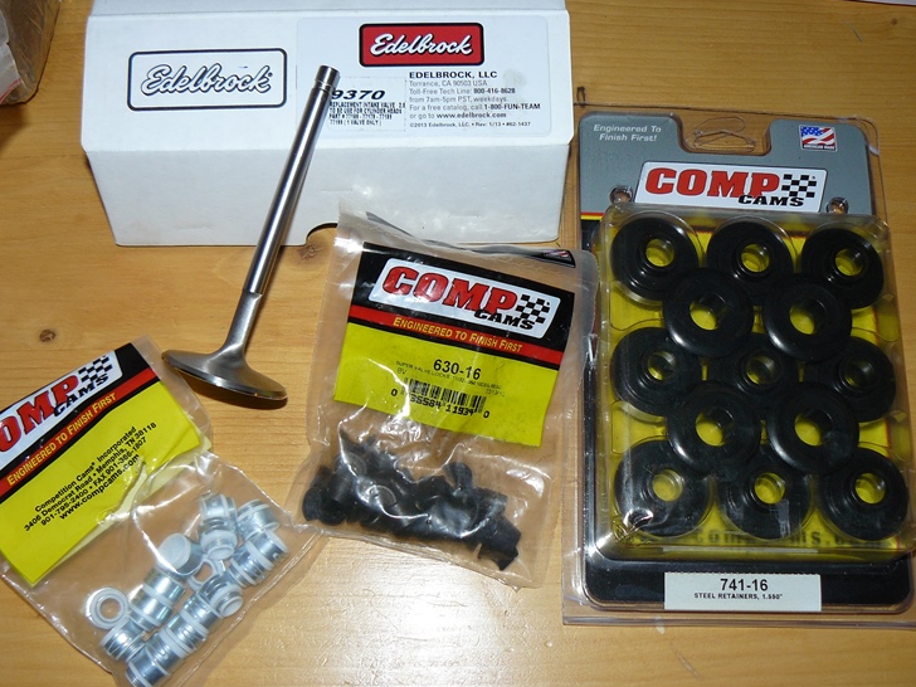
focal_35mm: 38
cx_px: 453
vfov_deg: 37.7
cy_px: 338
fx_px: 1006
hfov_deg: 49.0
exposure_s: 1/30
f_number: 2.8
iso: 100
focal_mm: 6
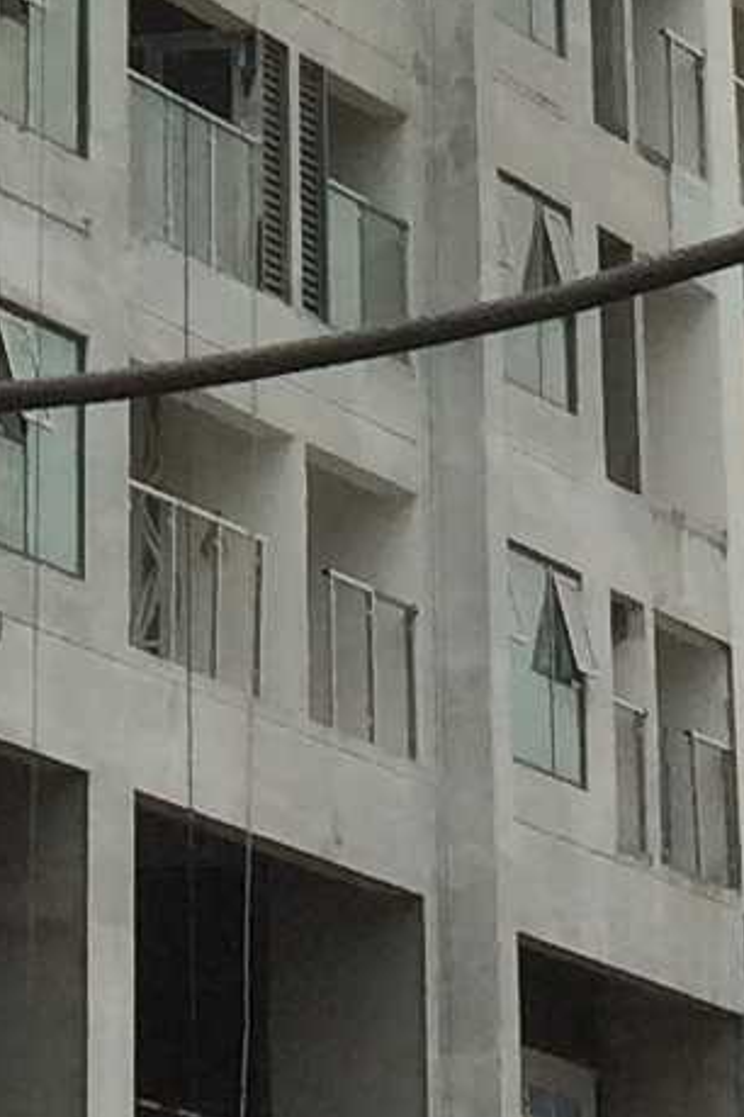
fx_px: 6881
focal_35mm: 222
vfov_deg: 8.5
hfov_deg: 6.1
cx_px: -654
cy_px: -1531
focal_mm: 4.12
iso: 32
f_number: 2.2
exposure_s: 1/2933
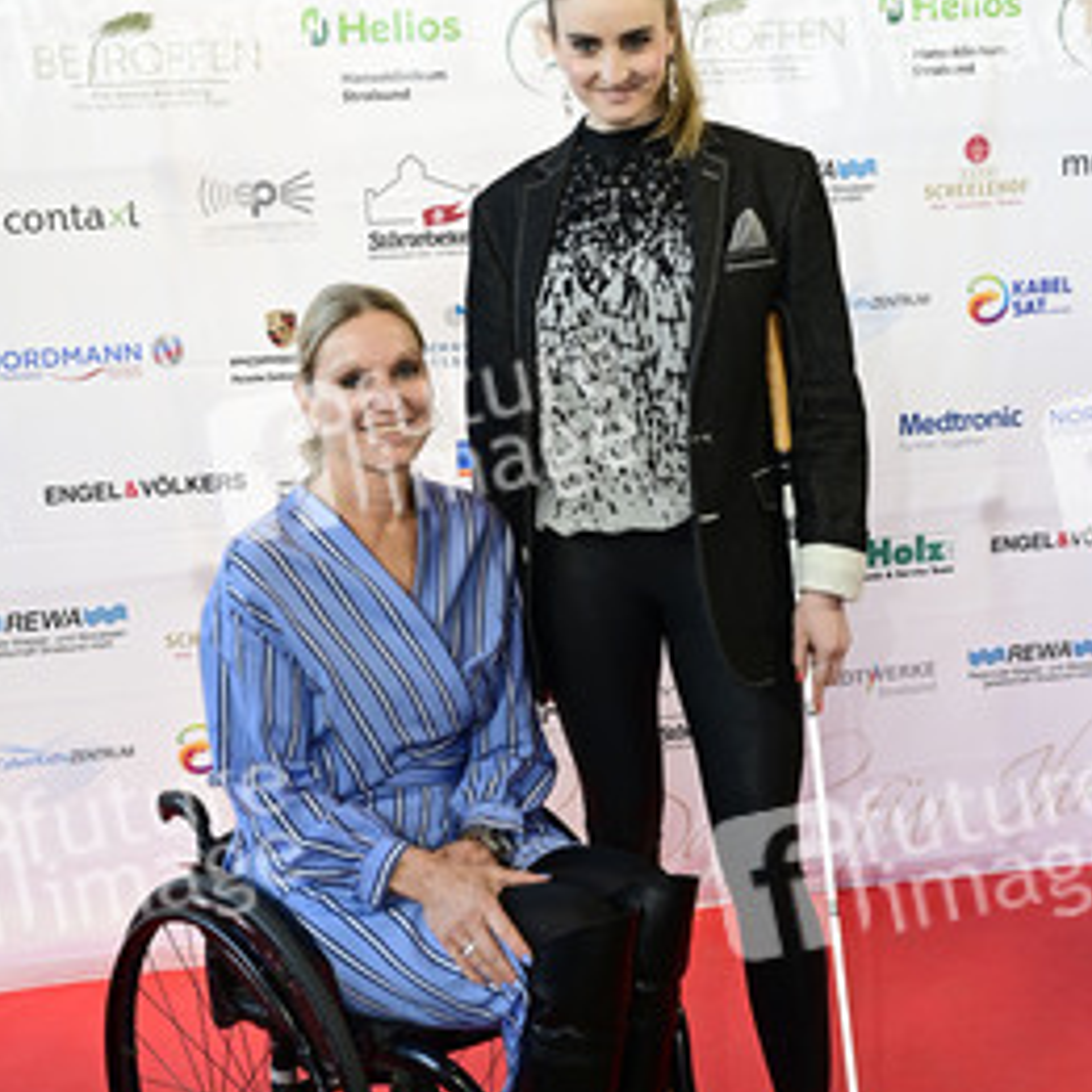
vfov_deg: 39.0
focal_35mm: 43
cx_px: 544
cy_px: 653
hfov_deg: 39.2
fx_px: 1535
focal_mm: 33
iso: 1250
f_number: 5
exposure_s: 1/200
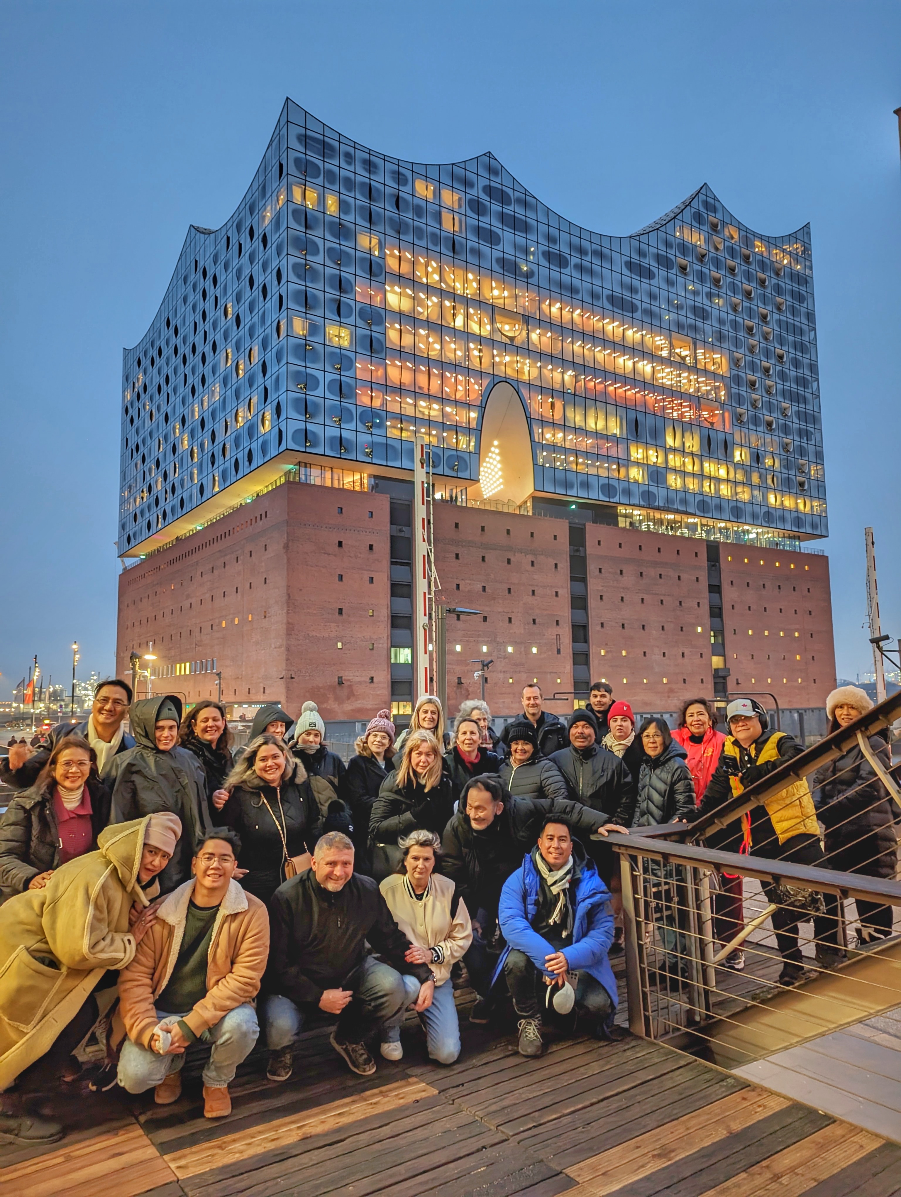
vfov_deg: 71.5
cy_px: 598
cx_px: 450
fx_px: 831
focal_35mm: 24
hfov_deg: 56.9
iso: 986
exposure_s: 1/23.8
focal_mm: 6.81
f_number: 1.85
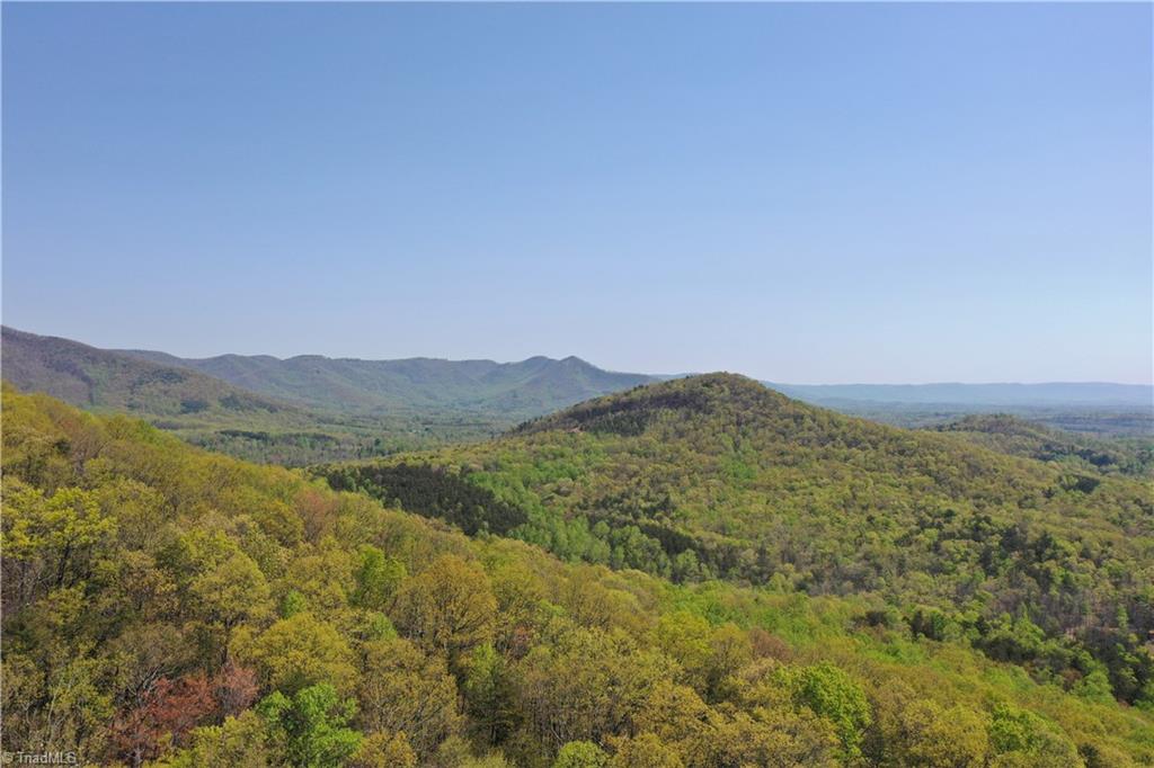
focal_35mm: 28
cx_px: 577
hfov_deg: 65.5
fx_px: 897
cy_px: 384
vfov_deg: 46.4
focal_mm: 10.26
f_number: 5.6
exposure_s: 1/500
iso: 100
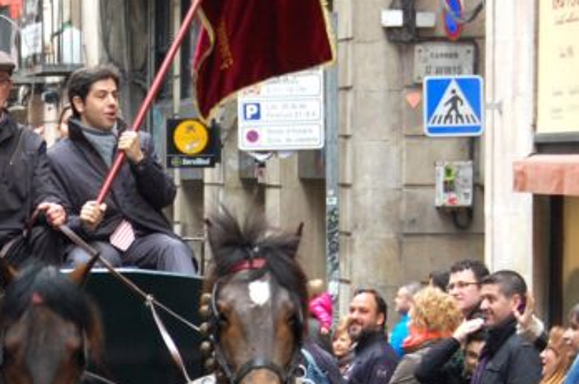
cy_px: 344
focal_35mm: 242
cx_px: 113
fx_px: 3894
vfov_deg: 5.6
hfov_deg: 8.5
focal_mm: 55
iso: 400
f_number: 4.8
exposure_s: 1/100
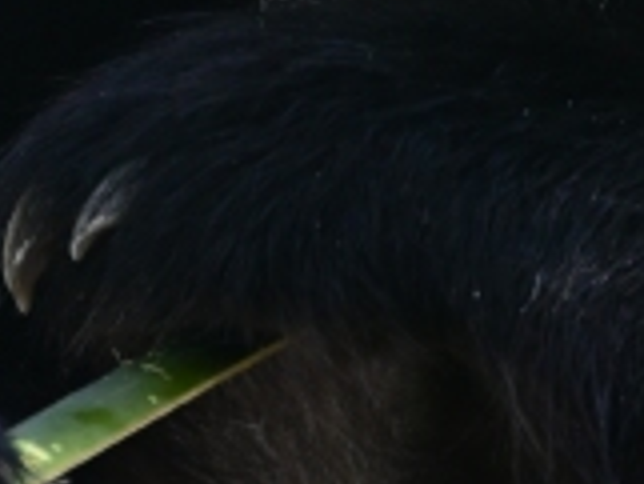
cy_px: -488
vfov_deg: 0.5
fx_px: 53341
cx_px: 228
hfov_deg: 0.7
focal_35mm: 2865
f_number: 5.6
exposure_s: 1/400
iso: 640
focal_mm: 400
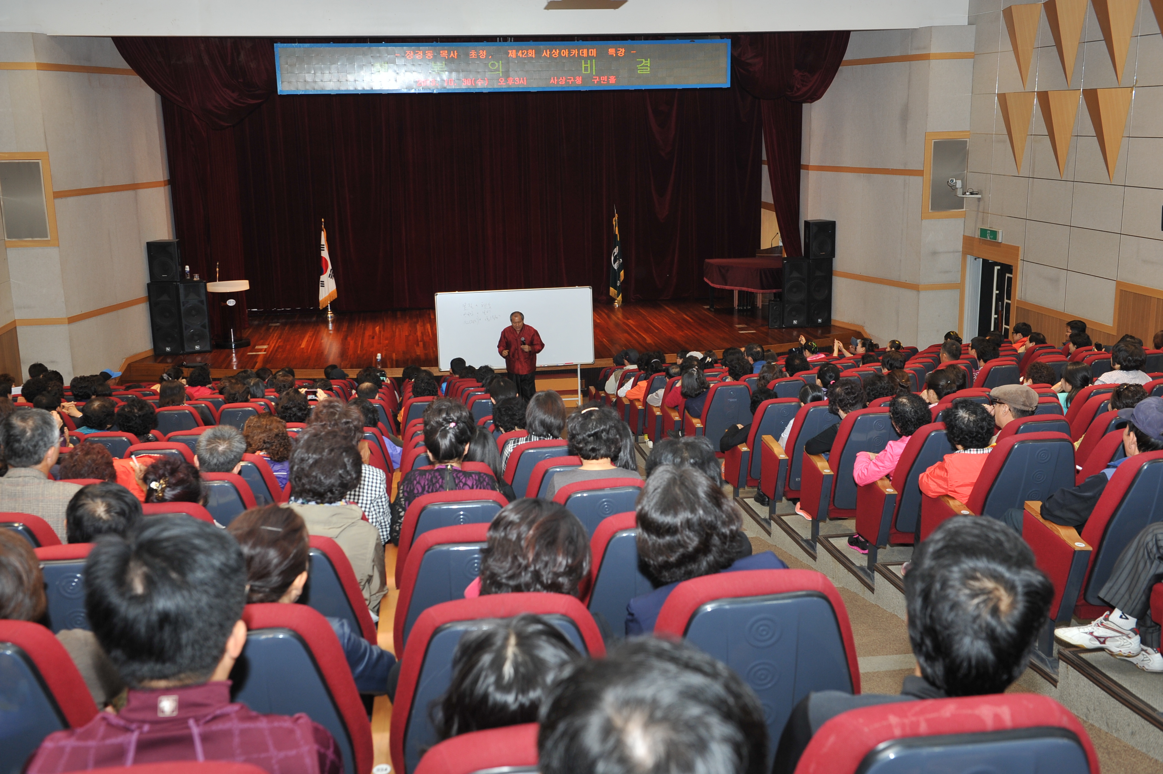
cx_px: 582
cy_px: 387
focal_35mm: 38
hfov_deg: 50.7
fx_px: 1227
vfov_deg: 35.0
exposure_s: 1/60
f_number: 6.3
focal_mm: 38
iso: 640
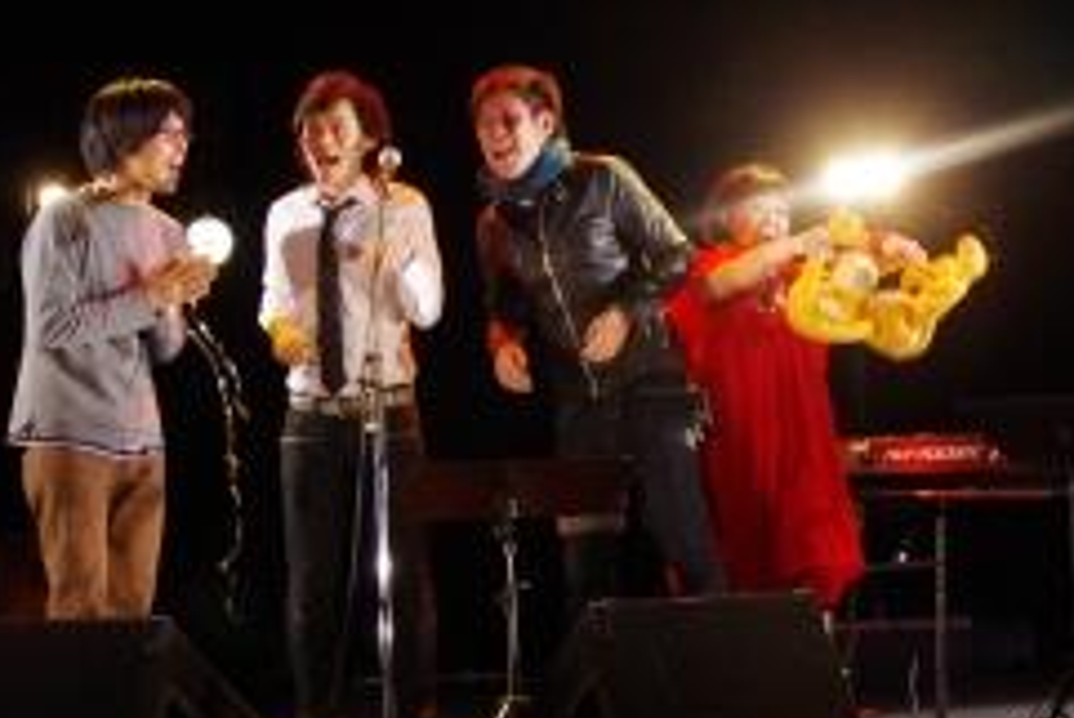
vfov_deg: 15.0
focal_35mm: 91
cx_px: 544
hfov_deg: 22.4
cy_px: 372
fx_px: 2716
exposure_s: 1/60
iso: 3200
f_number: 6.3
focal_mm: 33
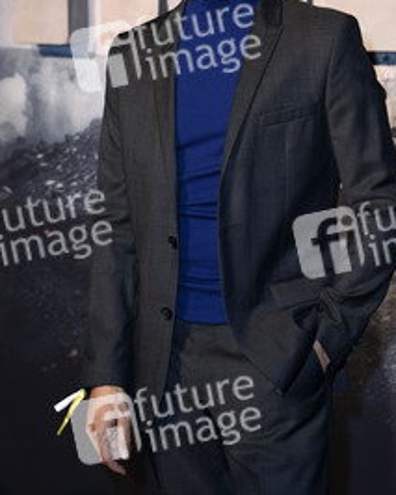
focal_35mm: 127
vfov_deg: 15.1
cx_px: 219
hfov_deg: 12.2
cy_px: 141
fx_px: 1859
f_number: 5.6
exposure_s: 1/200
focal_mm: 90
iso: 640
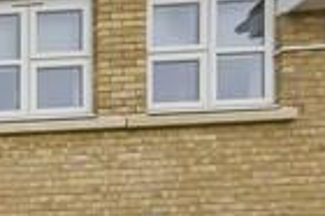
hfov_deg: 12.0
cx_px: -620
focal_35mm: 88
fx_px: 794
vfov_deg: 12.6
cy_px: 494
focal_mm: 12
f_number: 9
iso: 320
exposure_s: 1/250
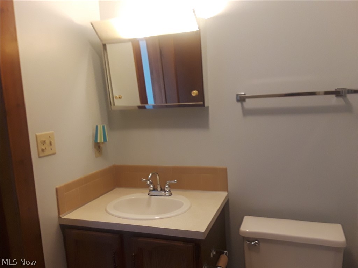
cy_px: 134
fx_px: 290
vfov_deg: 49.7
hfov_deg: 63.4
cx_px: 179
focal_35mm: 28
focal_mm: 2.9
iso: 125
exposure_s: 1/30
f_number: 1.9
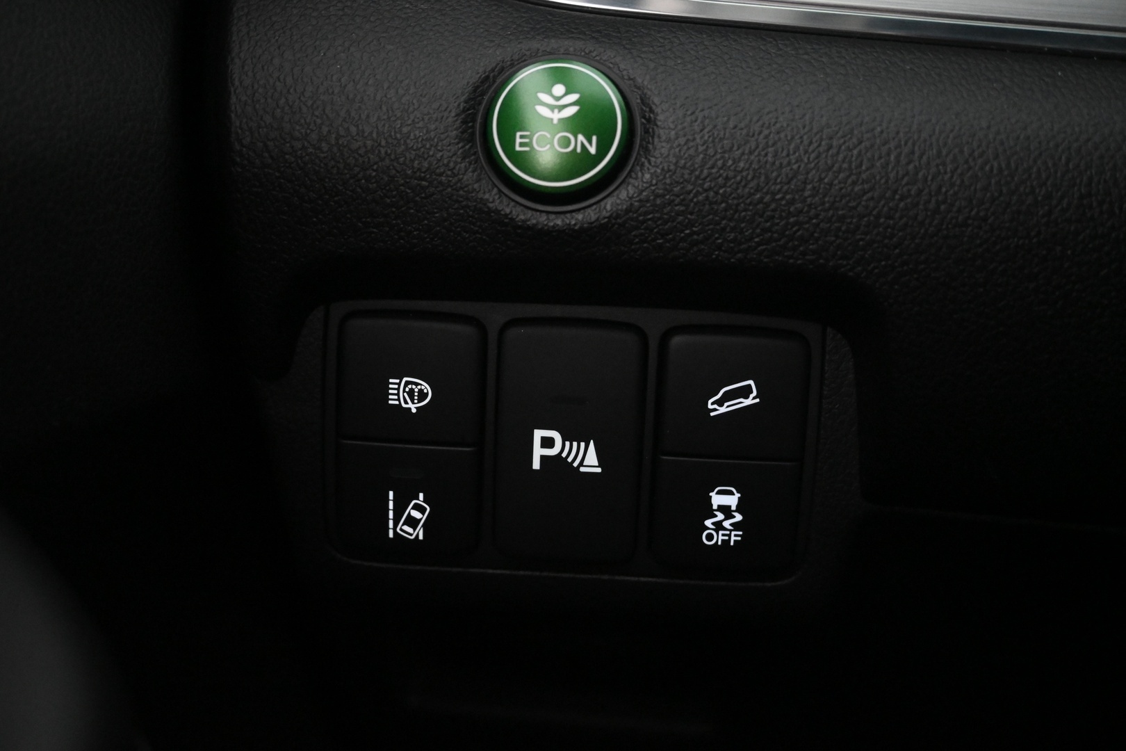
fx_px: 1290
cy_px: 376
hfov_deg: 47.2
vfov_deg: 32.4
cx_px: 563
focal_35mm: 41
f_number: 4.5
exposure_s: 1/40
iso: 5600
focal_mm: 27.5
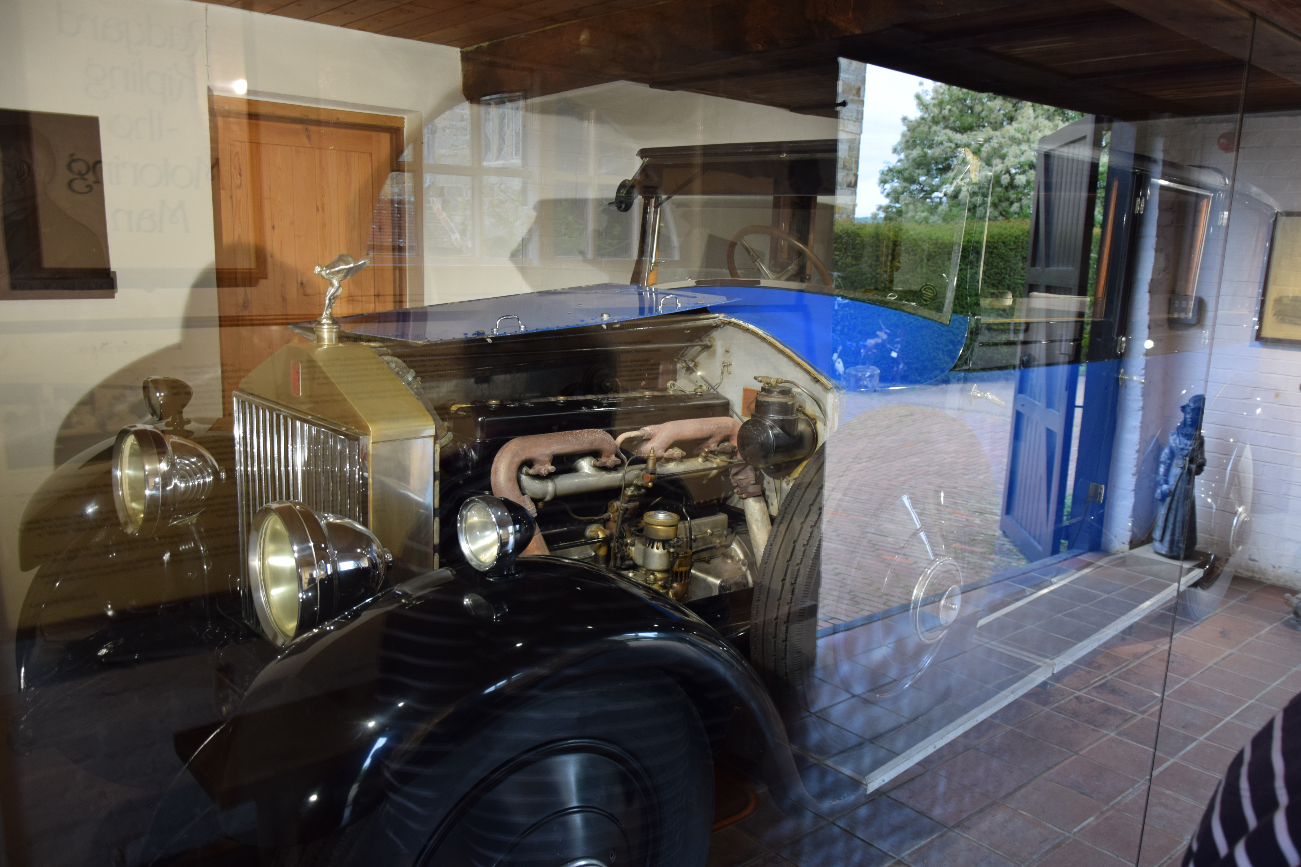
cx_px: 650
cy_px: 434
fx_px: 976
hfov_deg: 67.4
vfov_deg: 47.9
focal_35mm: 27
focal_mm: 18
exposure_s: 1/60
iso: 500
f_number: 4
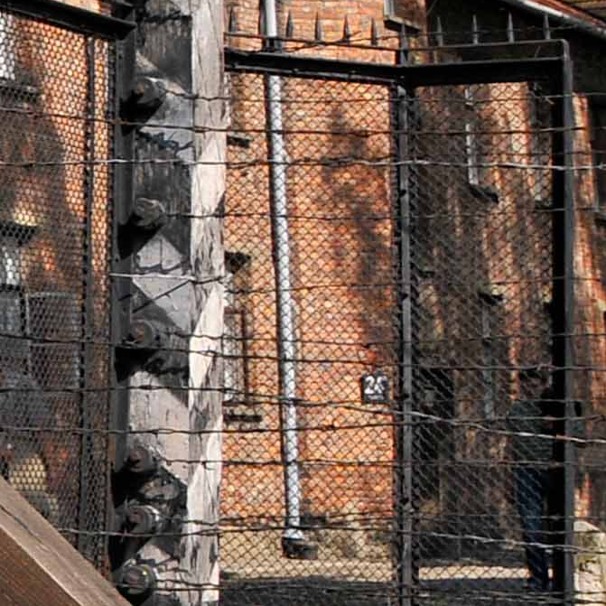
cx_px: -1163
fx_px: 2872
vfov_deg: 11.8
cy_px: -130
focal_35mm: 145
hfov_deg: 9.6
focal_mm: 18
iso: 200
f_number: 8
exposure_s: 1/200
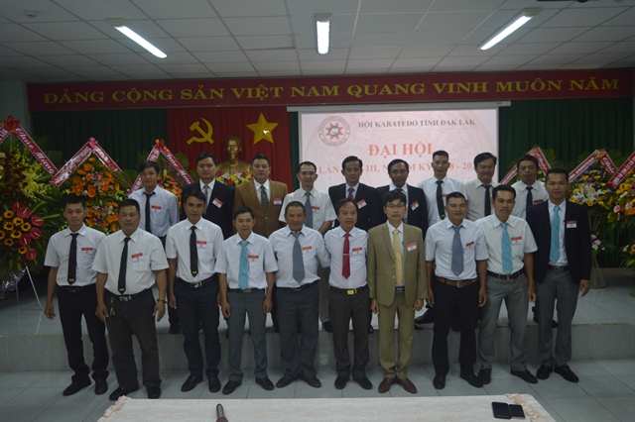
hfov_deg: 67.4
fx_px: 476
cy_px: 211
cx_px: 318
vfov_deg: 47.9
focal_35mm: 27
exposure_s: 1/50
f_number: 3.5
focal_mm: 18
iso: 400
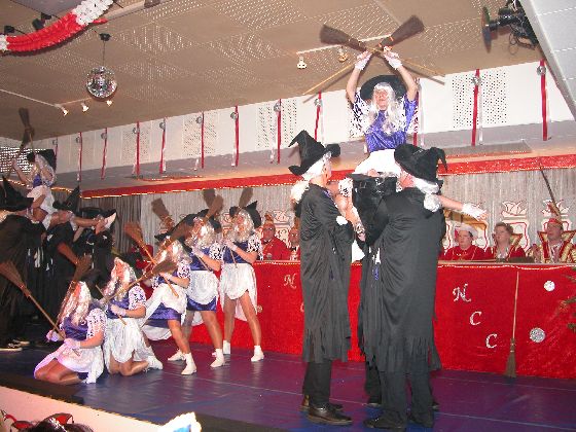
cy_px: 216
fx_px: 582
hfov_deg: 52.6
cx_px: 288
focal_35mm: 35
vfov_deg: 40.7
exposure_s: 1/60
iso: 200
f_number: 2.8
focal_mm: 8.9
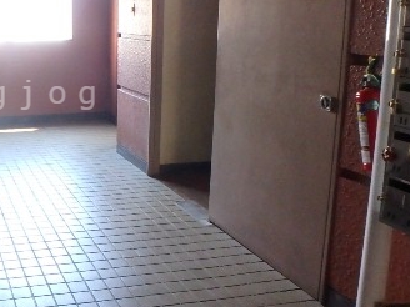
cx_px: 16
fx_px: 486
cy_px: 95
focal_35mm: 41
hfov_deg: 41.0
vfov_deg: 34.7
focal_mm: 3.7
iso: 800
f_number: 3.5
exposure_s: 1/30
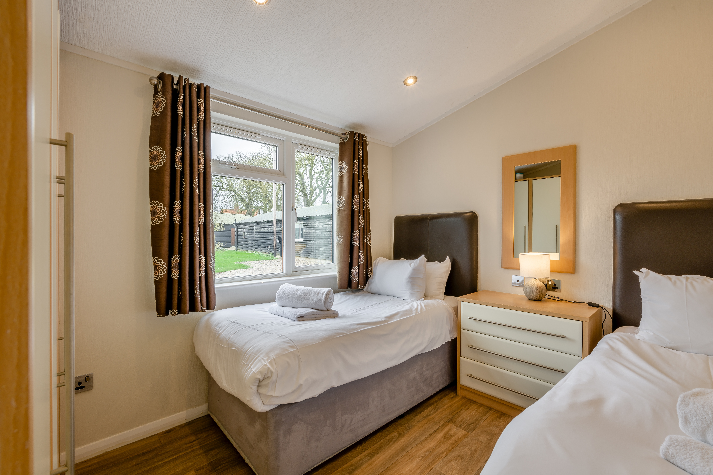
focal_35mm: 16
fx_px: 307
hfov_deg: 98.5
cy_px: 238
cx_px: 356
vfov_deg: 75.5
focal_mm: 15.5
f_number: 11
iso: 100
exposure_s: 1/30
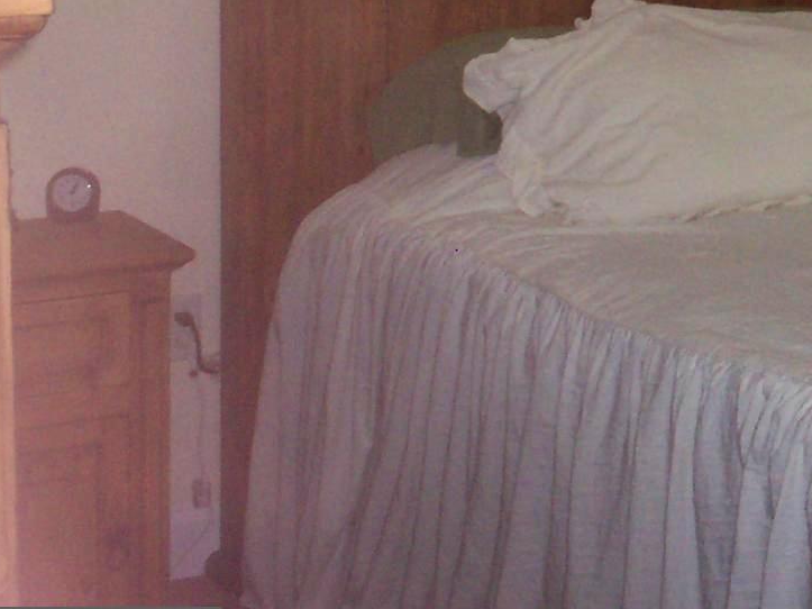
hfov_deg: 17.9
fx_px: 2392
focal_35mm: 102
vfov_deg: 14.0
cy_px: -164
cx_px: 1090
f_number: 4.5
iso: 140
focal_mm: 6
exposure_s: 1/60
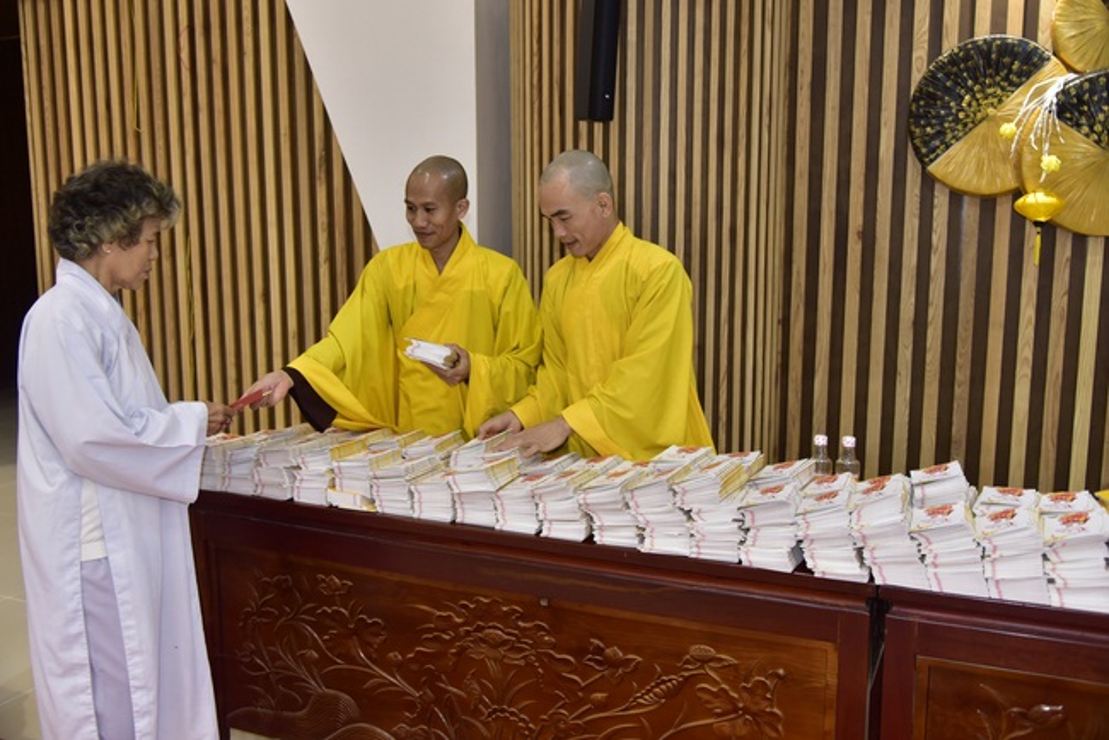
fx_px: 986
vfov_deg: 41.2
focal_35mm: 32
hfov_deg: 58.7
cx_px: 554
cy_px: 370
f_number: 4
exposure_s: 1/80
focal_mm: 32
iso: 800
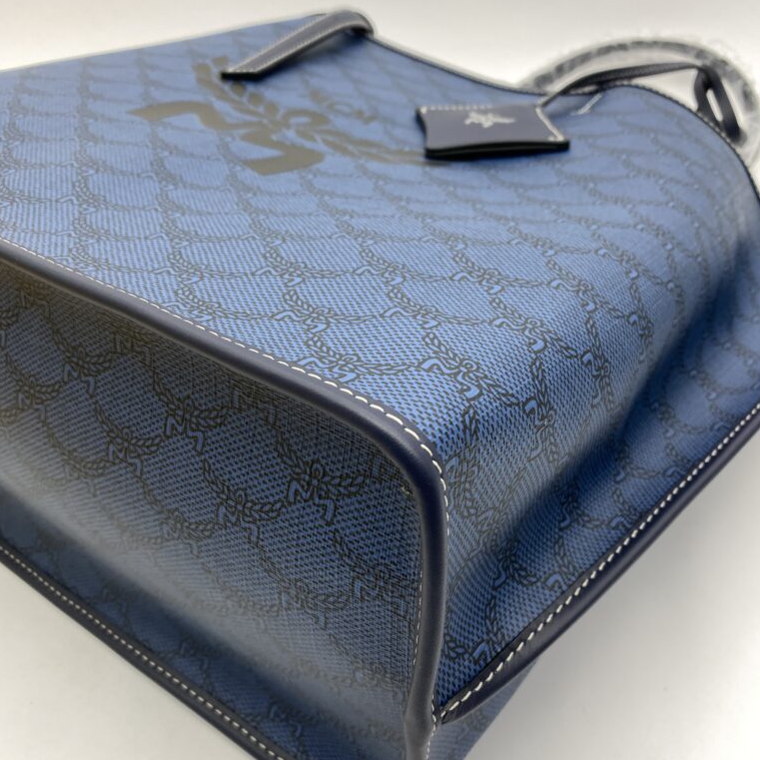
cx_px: 383
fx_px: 770
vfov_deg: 52.5
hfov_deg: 52.5
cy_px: 410
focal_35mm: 31
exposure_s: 1/100
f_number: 1.8
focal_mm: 4.25
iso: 50
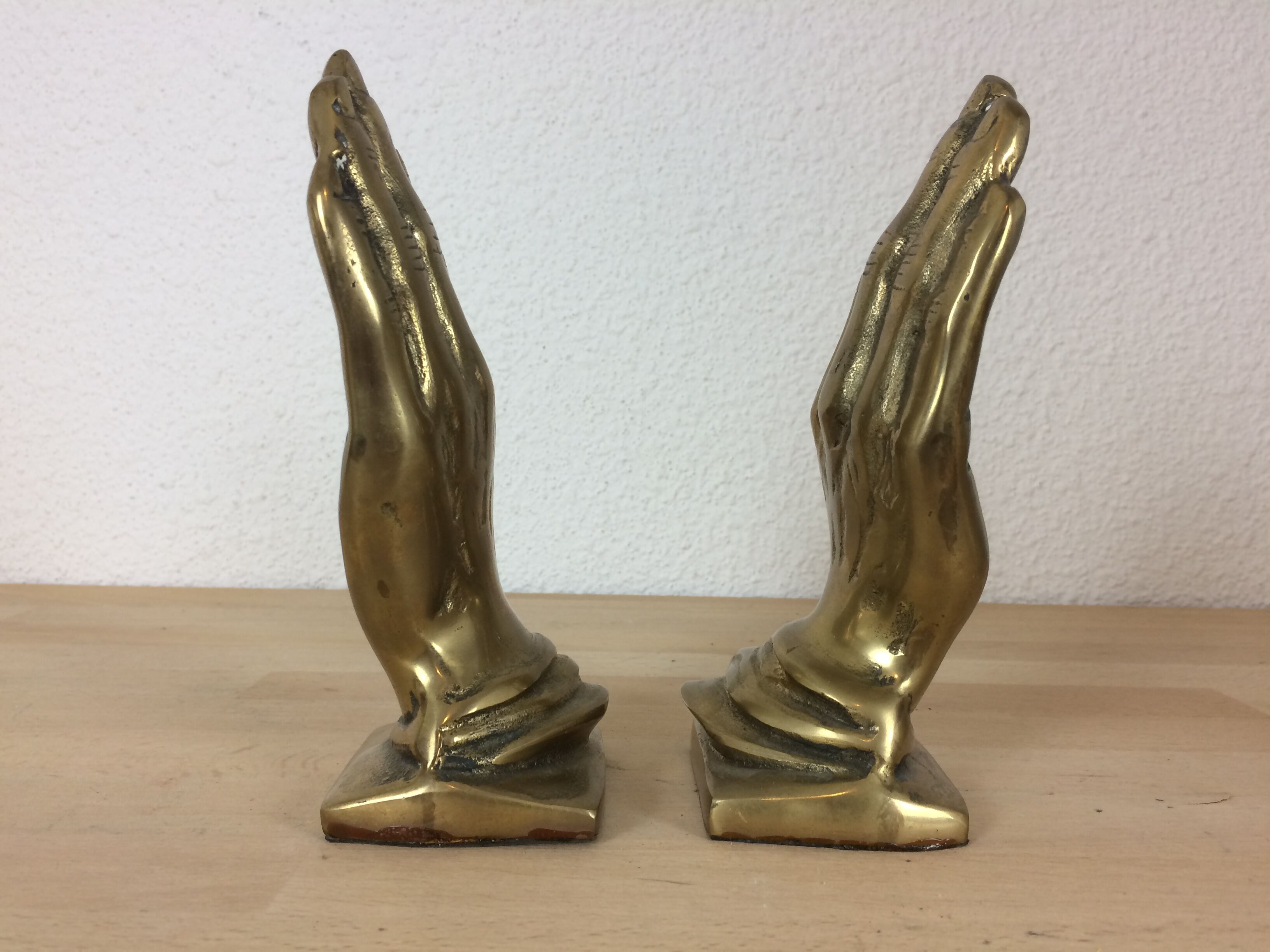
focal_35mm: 29
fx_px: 1064
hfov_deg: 61.7
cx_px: 635
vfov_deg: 48.2
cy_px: 476
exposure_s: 1/33
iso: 32
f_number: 2.2
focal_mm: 4.15
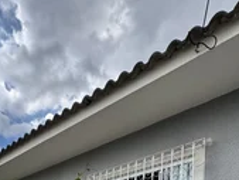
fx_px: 221
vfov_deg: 28.6
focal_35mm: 32
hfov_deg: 53.6
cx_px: 54
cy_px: 269
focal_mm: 2.22
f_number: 2.2
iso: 40
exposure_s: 1/1048
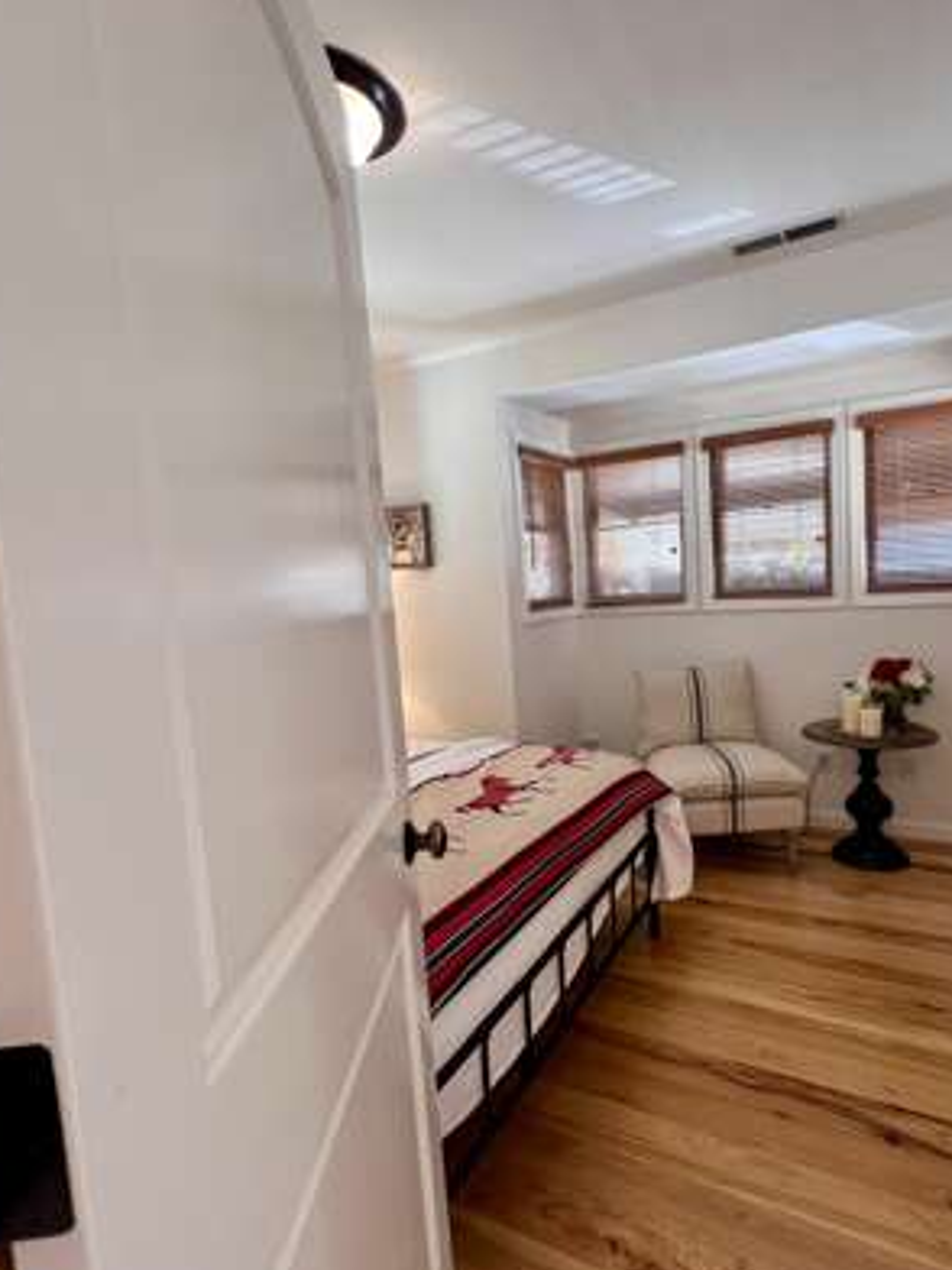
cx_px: 573
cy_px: 645
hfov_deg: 73.9
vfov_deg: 91.0
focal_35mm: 17
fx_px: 623
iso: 125
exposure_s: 1/60
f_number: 1.8
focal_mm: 1.57
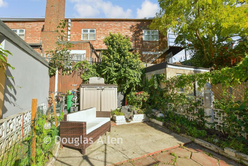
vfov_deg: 77.3
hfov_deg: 100.4
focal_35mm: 15
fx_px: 103
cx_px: 124
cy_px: 83
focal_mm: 10
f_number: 8
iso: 80
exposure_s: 1/250
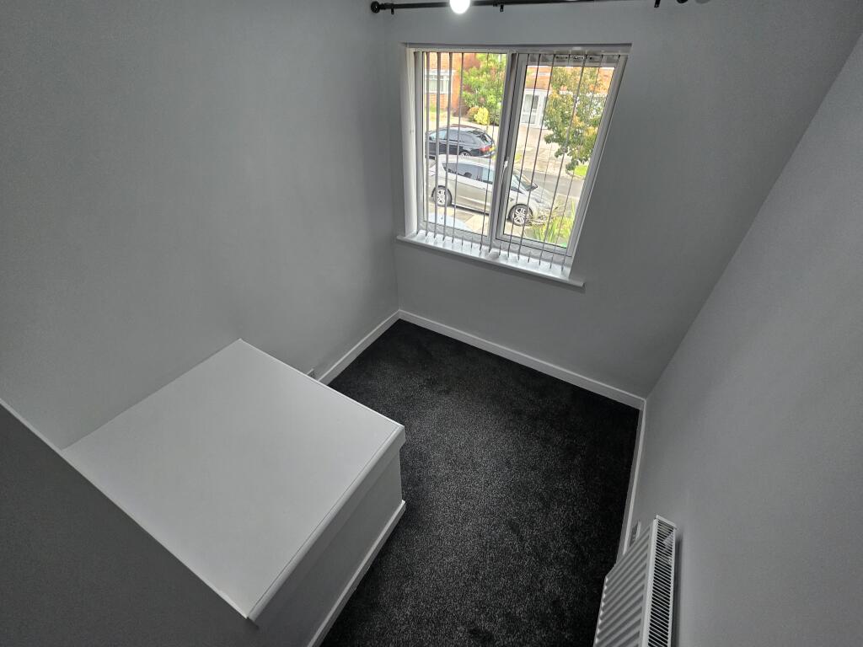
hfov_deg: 106.2
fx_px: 324
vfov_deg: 89.9
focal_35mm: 13
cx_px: 432
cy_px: 324
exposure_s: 1/71
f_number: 2.2
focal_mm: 2.2
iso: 100
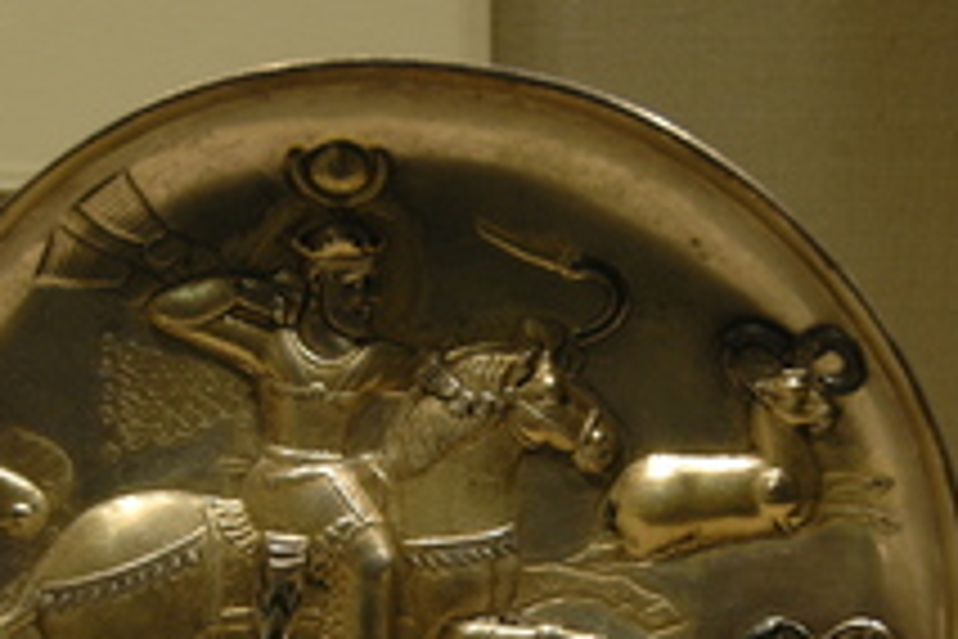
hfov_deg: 20.6
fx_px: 2634
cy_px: 608
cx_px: 454
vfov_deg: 13.7
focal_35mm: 99
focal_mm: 32
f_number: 4.2
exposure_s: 1/25
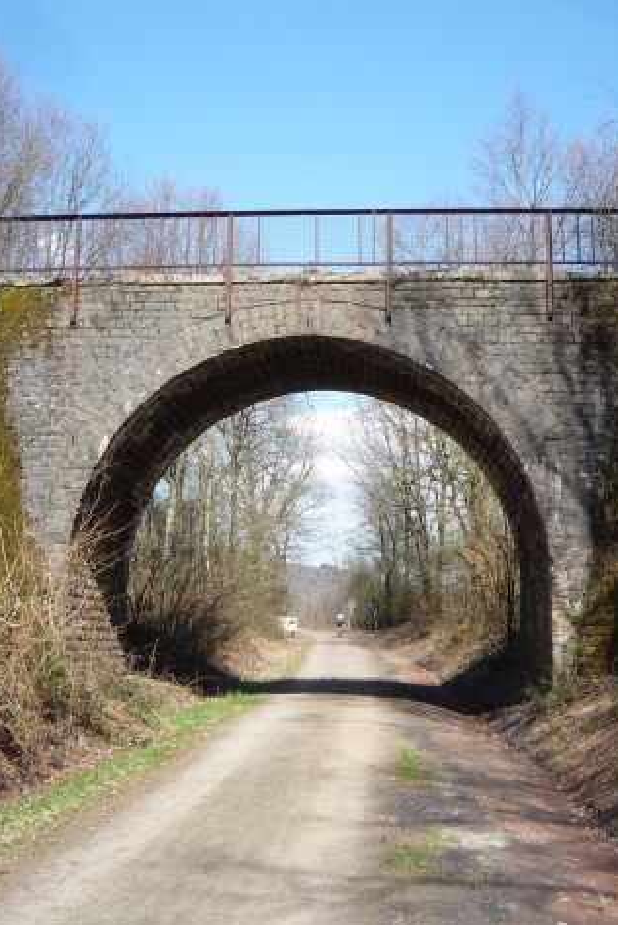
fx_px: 1157
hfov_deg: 29.9
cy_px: 467
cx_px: 332
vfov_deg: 43.6
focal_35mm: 45
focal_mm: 5.2
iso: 100
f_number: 4
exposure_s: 1/400
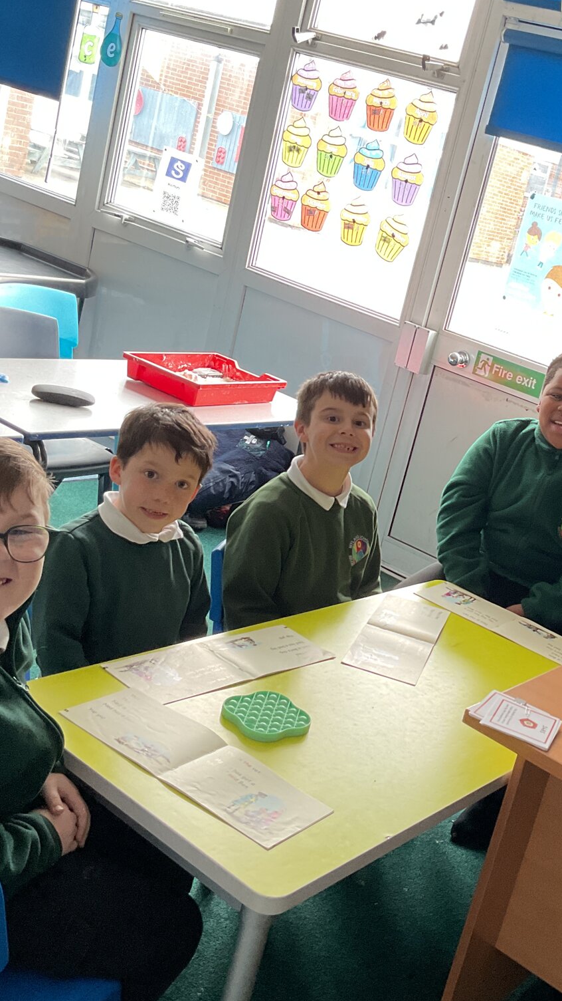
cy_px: 496
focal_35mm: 43
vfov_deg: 47.4
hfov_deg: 27.0
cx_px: 468
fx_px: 1140
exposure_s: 1/60
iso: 80
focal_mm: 3
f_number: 1.8
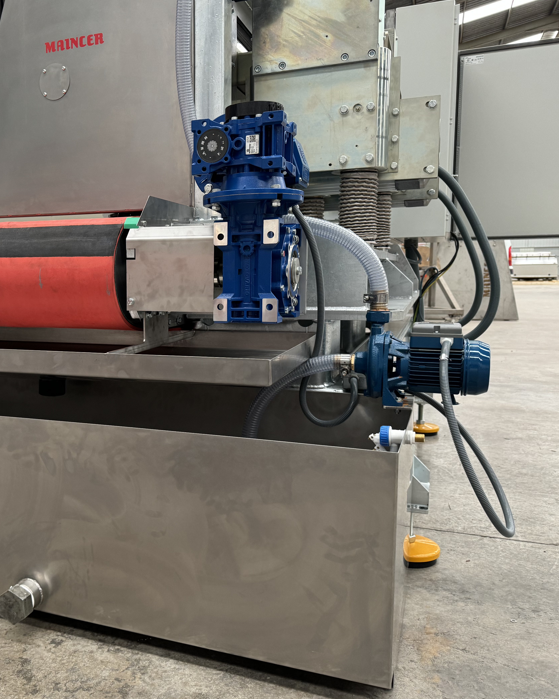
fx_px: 662
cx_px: 143
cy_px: 350
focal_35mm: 32
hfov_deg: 44.3
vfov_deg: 55.7
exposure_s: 1/50
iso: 160
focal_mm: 6.86
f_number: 1.78
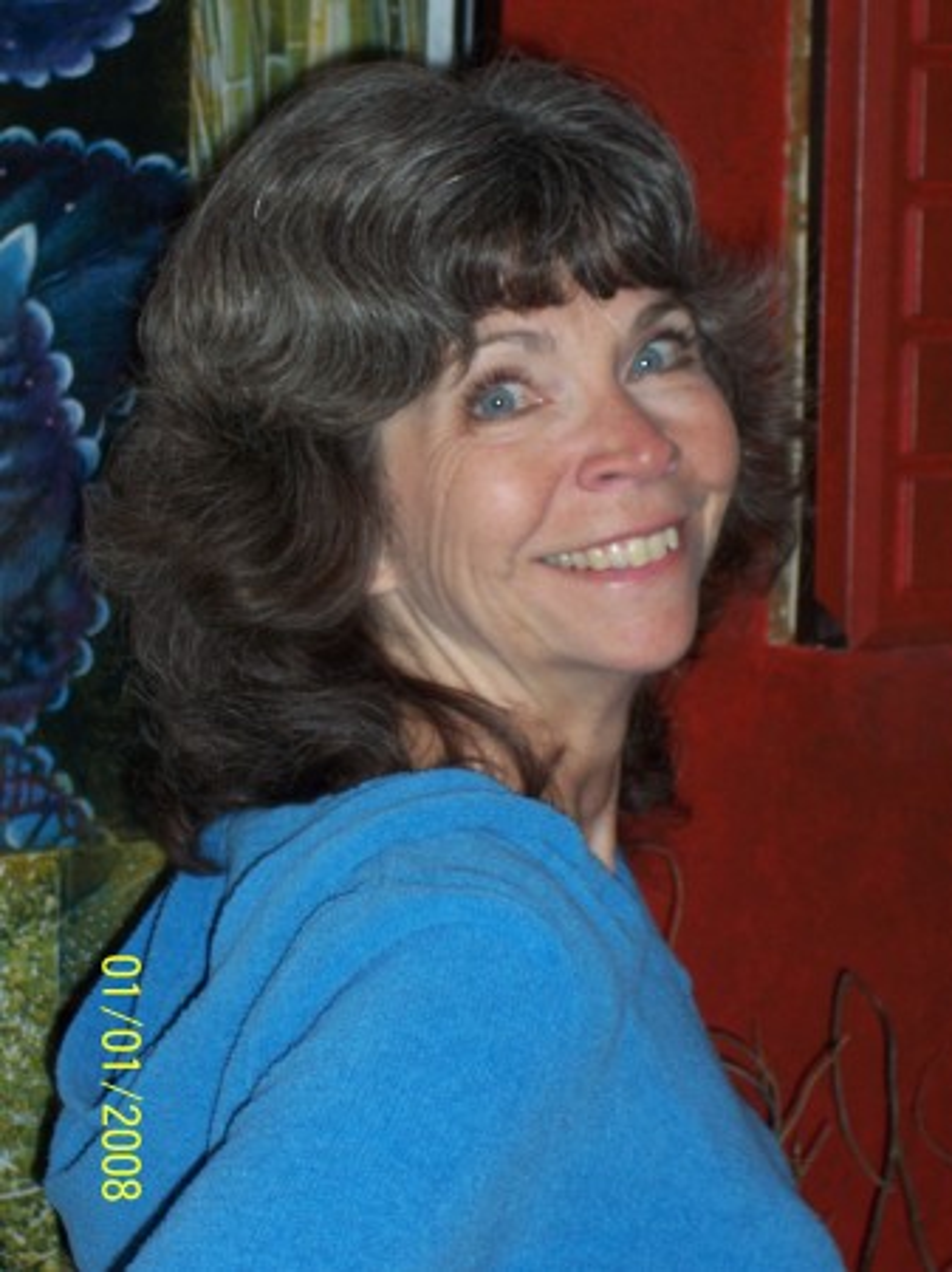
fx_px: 3744
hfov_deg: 14.5
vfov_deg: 19.3
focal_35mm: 102
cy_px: 636
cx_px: 476
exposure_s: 1/90
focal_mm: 16.8
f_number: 4.6
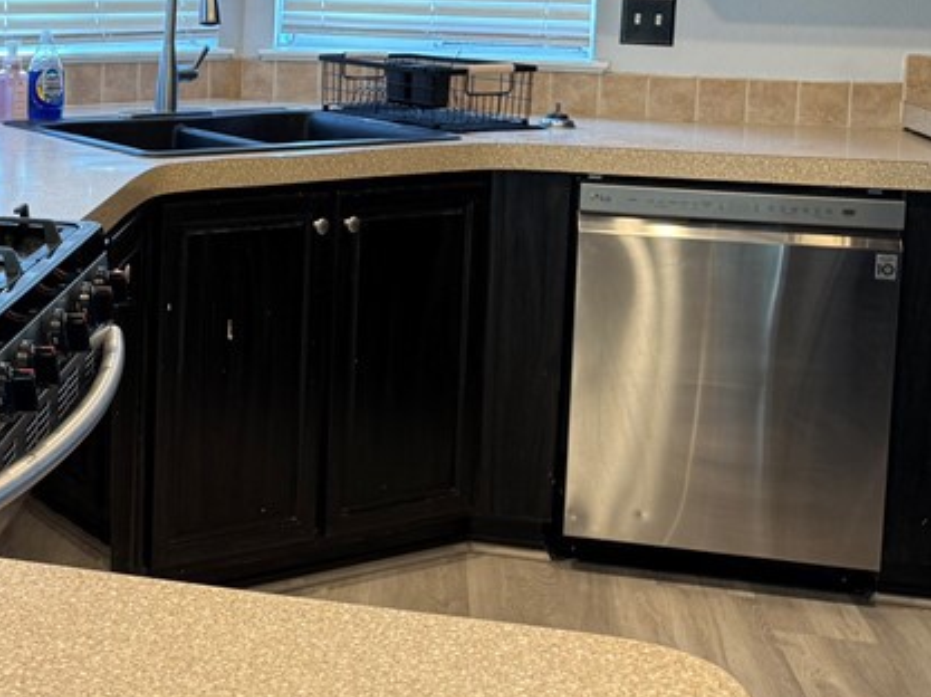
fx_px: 1585
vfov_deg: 24.0
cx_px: -60
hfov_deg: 29.8
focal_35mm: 59
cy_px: 51
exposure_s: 1/60
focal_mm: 6.76
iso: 125
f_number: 1.78
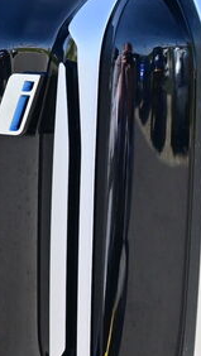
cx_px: -37
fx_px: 1613
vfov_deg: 12.6
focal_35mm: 171
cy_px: 144
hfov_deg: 7.1
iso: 800
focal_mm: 37
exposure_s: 1/500
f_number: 11
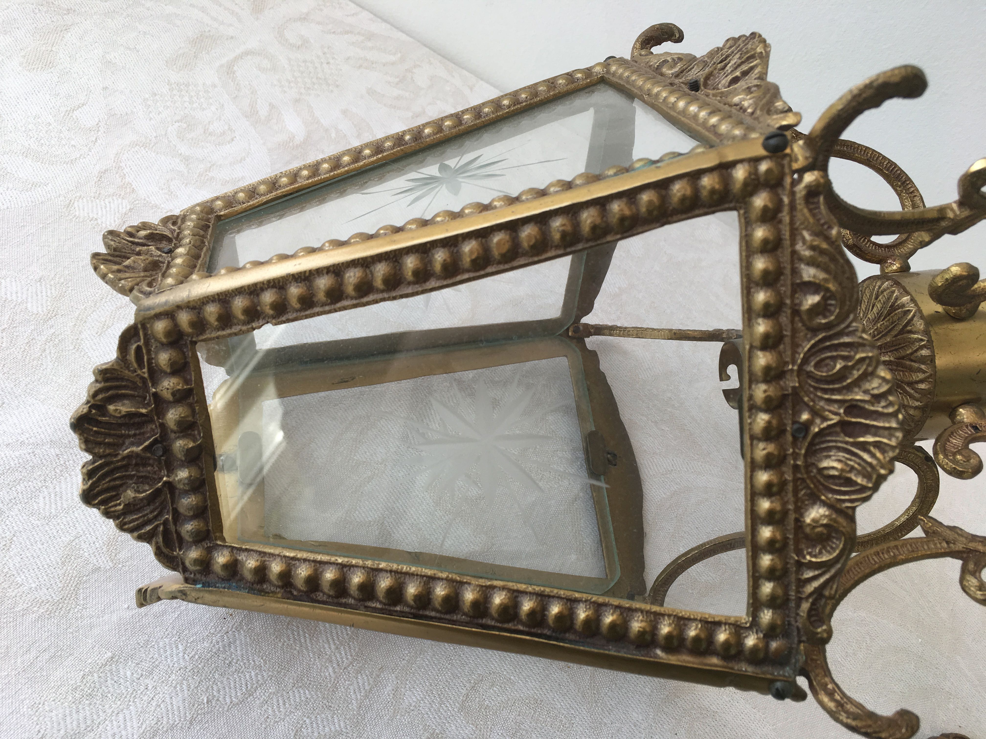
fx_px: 826
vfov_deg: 48.2
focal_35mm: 29
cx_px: 493
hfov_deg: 61.7
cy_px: 370
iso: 25
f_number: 2.2
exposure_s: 1/179
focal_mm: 4.15
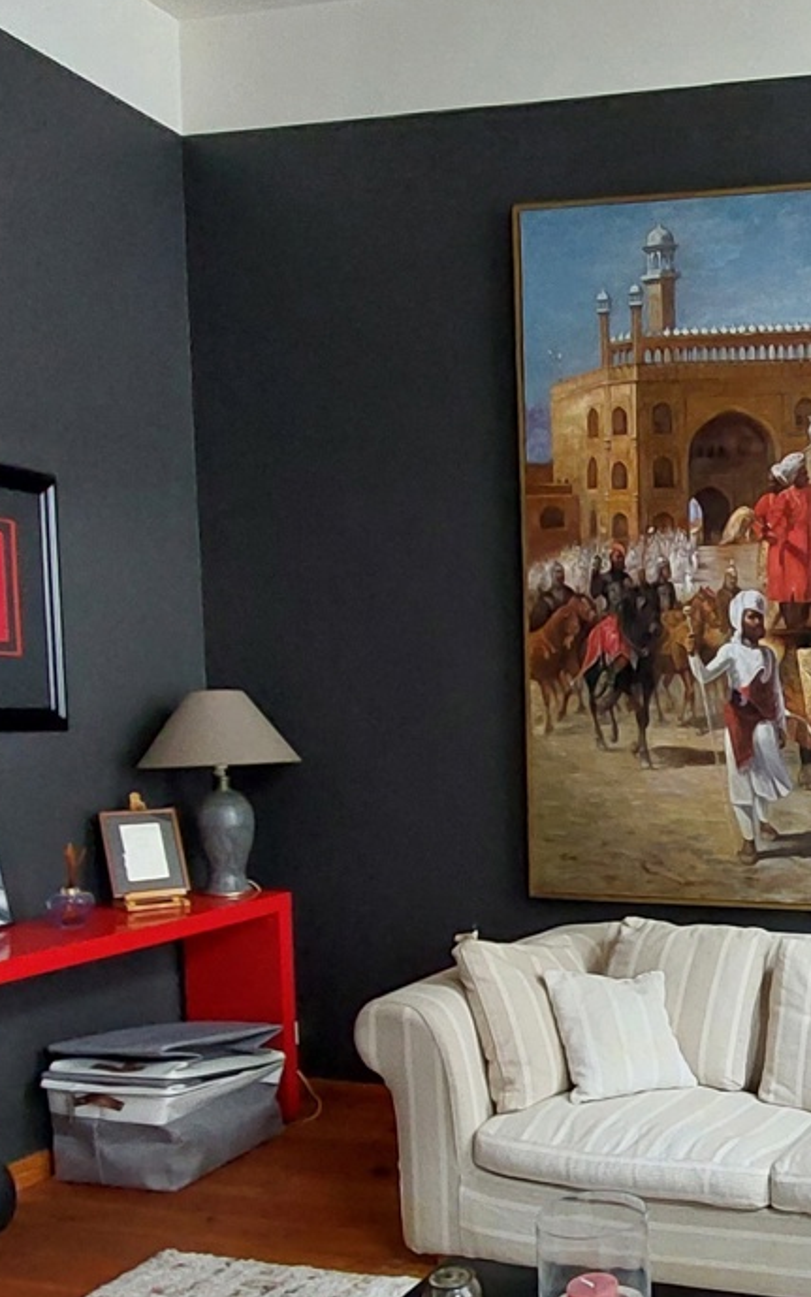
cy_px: 834
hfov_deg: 35.0
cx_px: 845
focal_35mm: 32
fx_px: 1131
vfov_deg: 58.7
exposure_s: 1/50
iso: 250
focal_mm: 1.74
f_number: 2.2
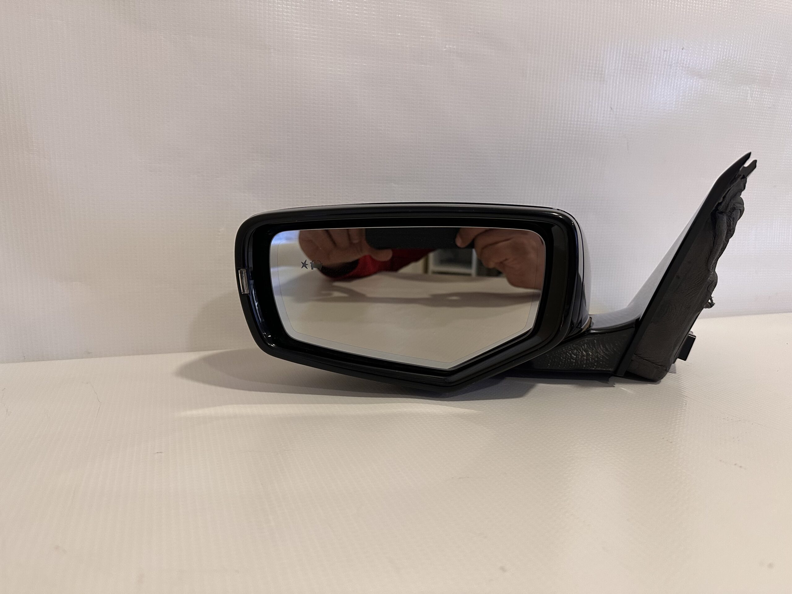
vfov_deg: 56.8
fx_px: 549
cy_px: 297
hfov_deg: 71.6
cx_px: 396
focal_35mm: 24
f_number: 1.78
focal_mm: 6.86
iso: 320
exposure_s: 1/60
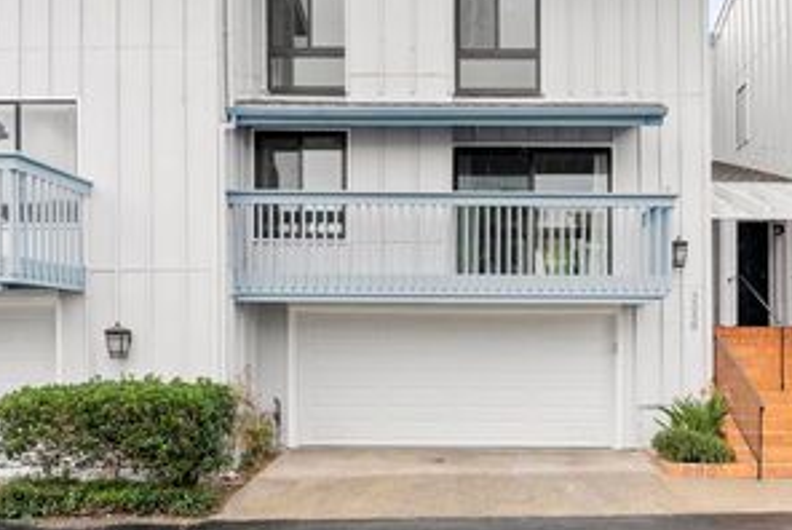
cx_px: 484
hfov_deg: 66.5
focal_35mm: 27
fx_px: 595
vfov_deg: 47.7
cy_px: 211
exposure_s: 1/125
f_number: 8
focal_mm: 16
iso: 500
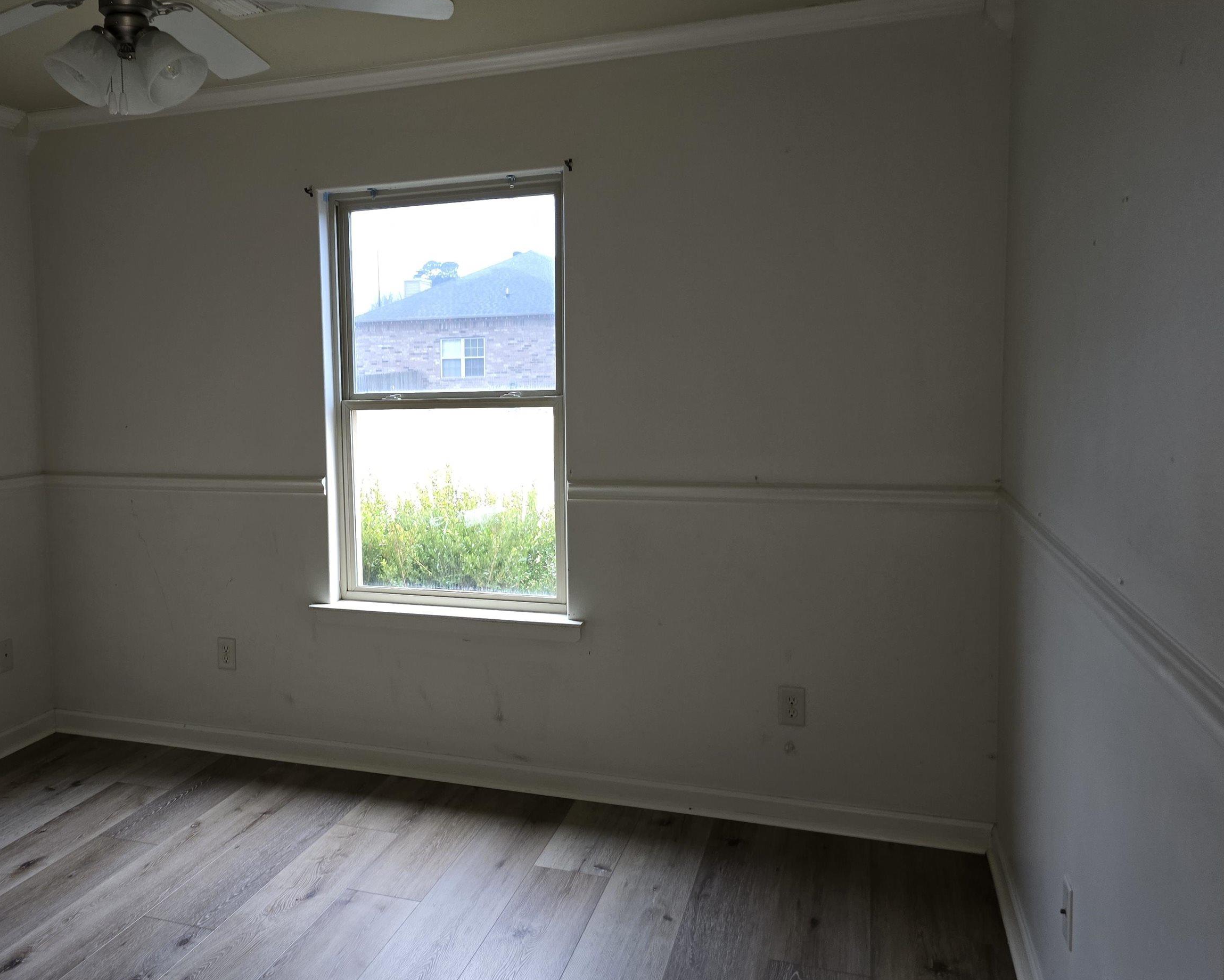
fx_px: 1087
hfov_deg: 57.6
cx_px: 416
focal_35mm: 30
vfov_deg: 48.5
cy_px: 474
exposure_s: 1/15
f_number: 1.7
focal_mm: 6.3
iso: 160
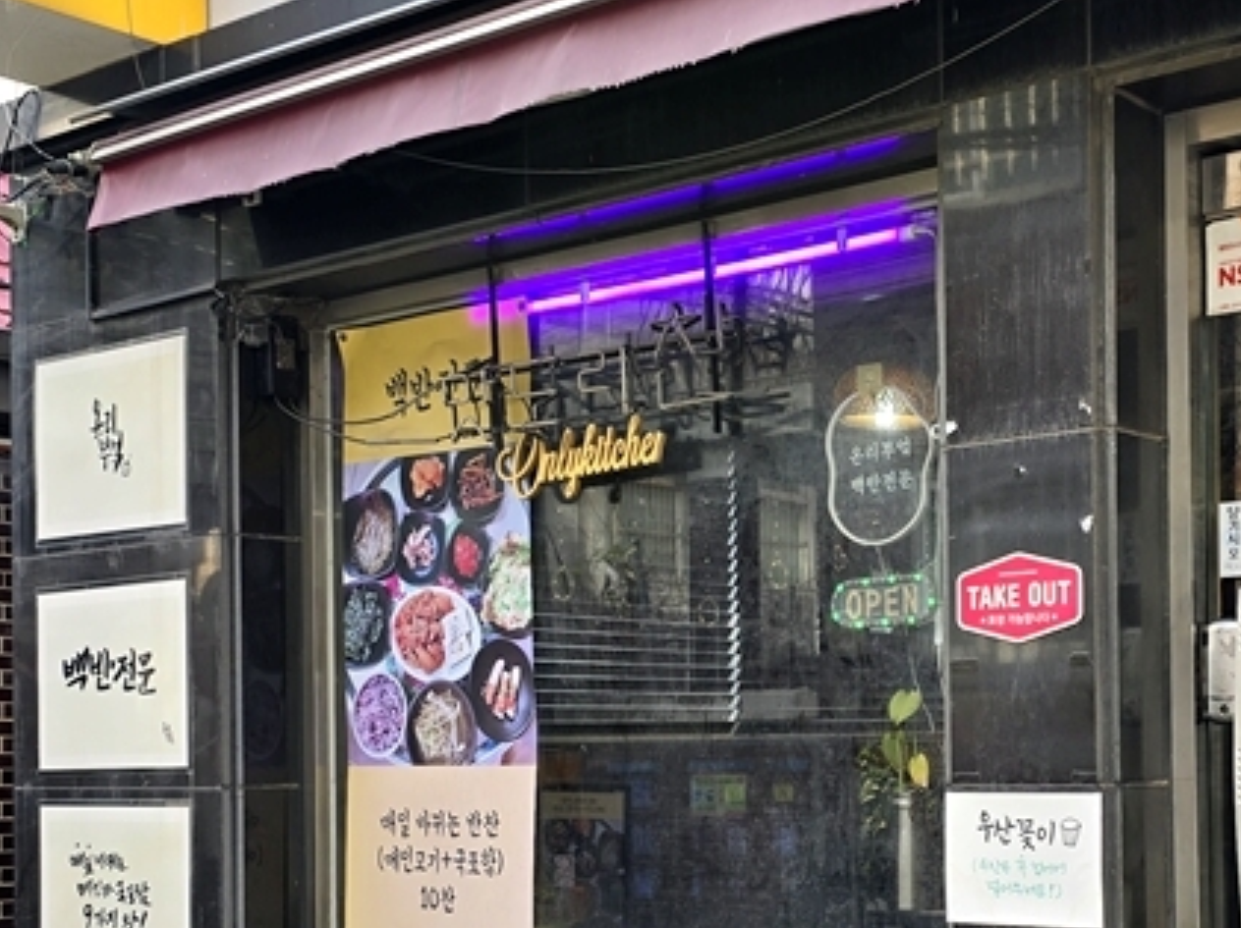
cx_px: 917
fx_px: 1254
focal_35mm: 35
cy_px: 616
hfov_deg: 50.7
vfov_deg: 40.2
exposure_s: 1/120
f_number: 1.7
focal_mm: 6.3
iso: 16
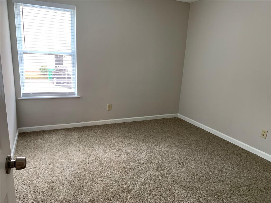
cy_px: 102
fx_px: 204
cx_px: 136
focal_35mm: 26
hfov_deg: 67.3
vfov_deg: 53.1
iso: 160
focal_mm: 4.25
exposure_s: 1/60
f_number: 1.8
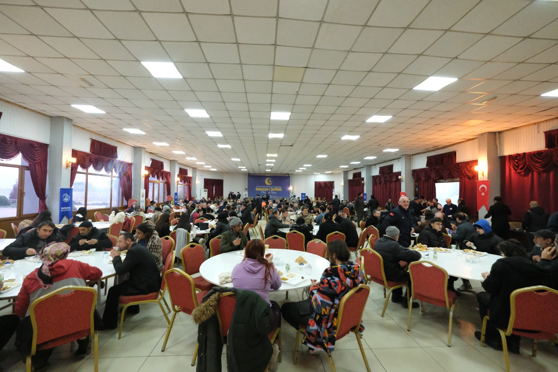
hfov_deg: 100.4
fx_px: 232
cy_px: 186
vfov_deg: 77.3
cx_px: 279
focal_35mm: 15
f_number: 4
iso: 12800
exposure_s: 1/125
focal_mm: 10
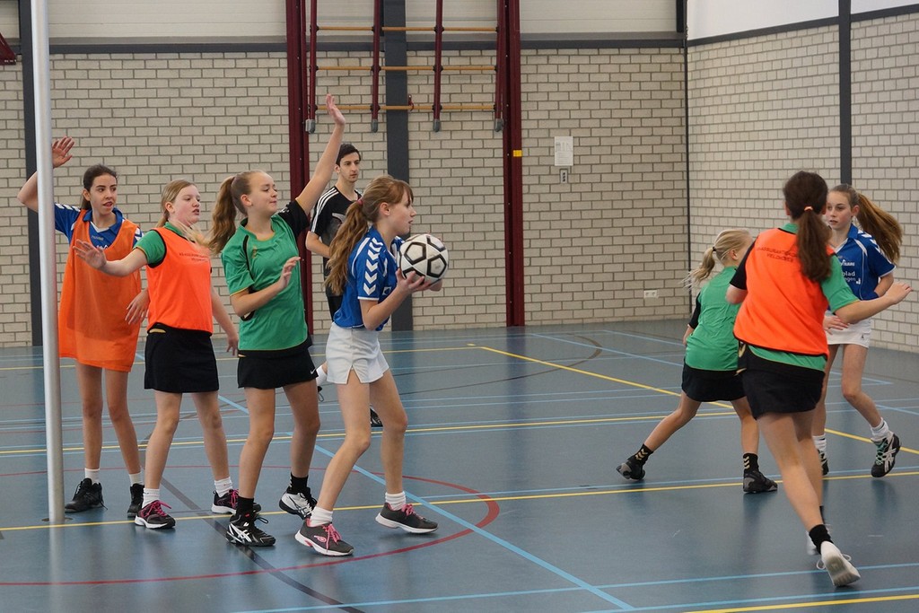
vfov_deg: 18.2
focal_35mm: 75
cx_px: 460
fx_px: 1915
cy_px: 306
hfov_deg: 27.0
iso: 800
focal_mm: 50
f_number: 3.2
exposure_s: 1/200
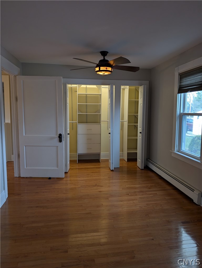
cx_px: 101
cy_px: 134
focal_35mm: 24
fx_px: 186
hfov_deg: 56.9
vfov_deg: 71.5
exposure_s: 1/60
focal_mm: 6.9
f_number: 1.68
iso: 54
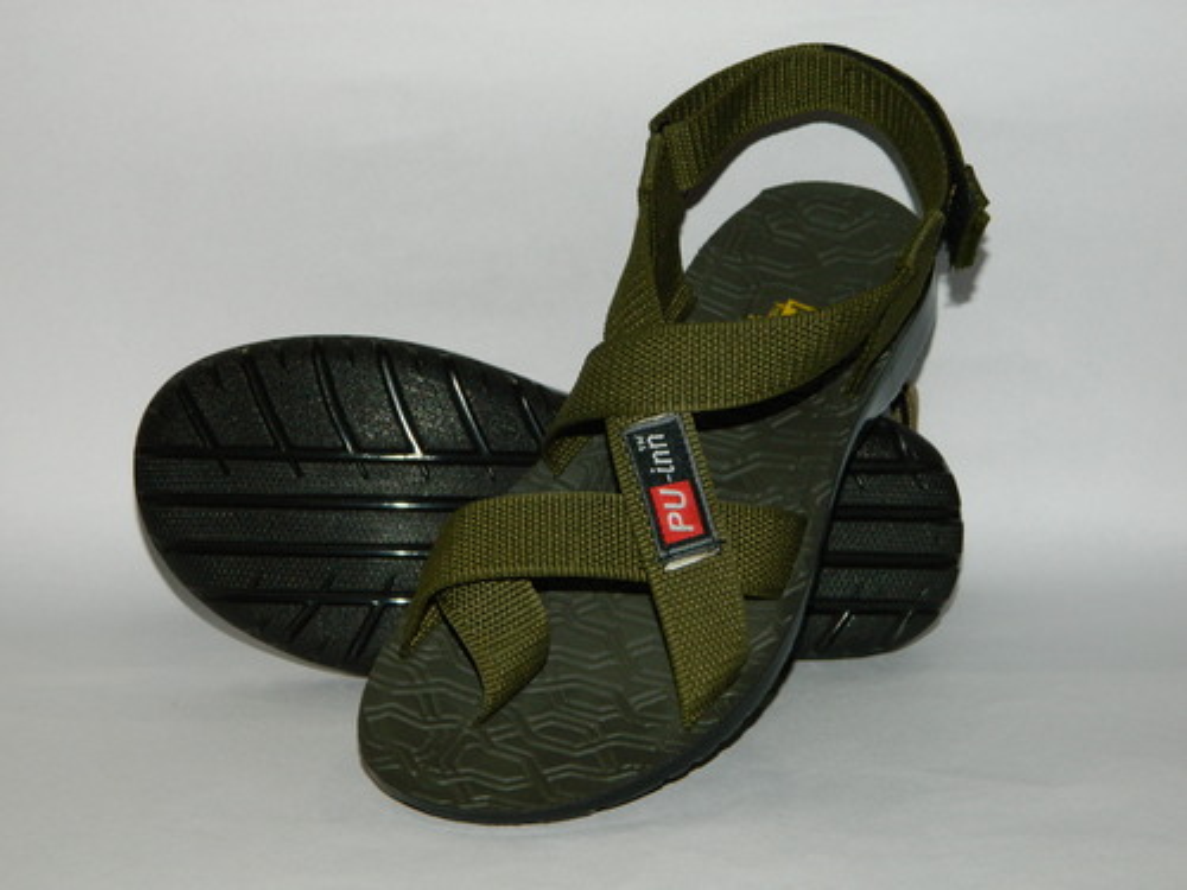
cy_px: 445
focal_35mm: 70
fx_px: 2400
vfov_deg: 21.0
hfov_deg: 27.8
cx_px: 594
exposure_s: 1/50
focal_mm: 12.6
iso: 200
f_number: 4
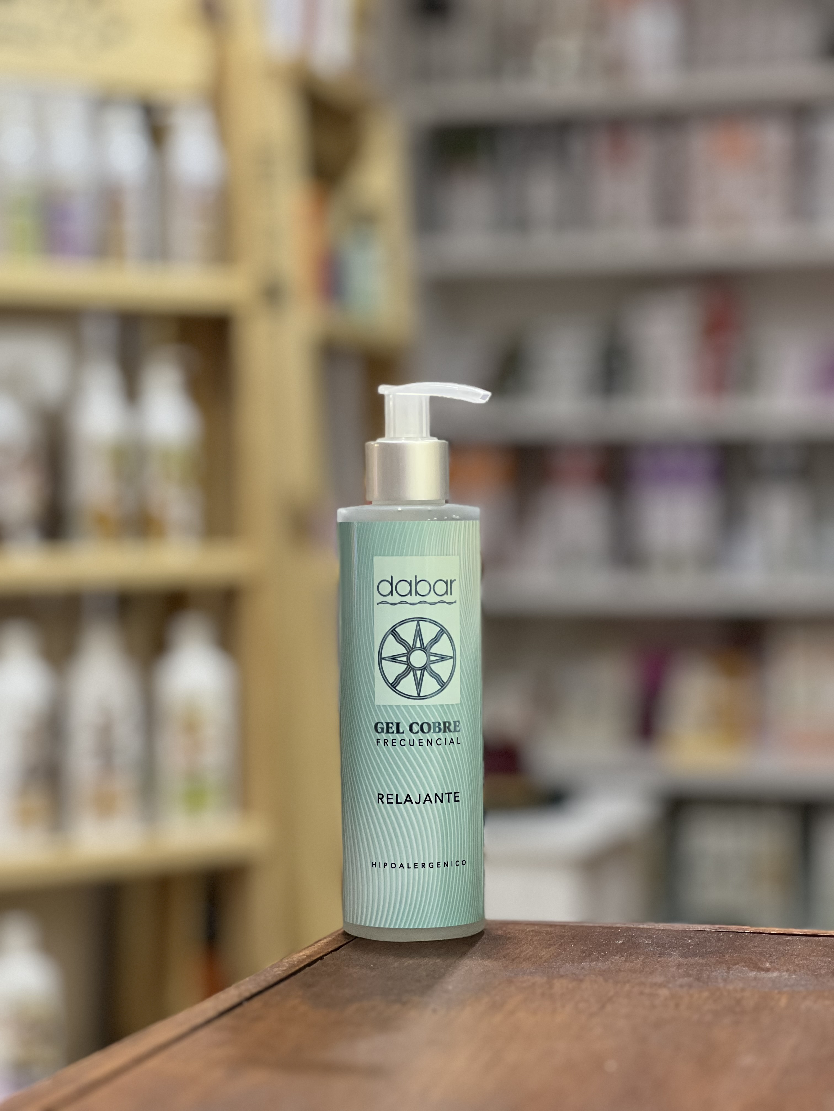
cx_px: 417
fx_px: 2474
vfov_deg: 25.3
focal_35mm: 77
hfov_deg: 19.1
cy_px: 556
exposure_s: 1/25
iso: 400
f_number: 2.8
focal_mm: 9
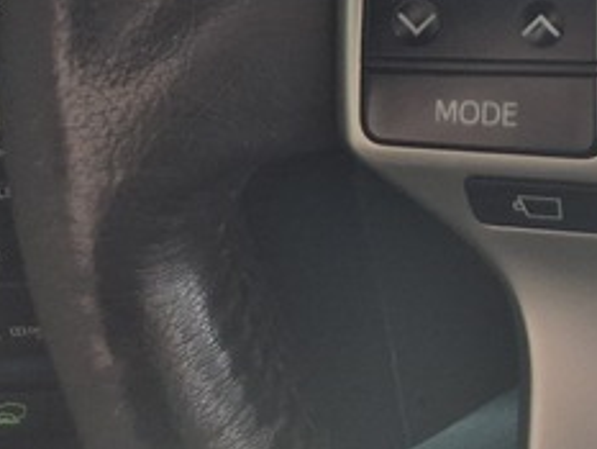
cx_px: 1079
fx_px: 1743
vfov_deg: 12.7
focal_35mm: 101
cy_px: -475
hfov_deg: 16.3
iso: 125
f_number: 1.8
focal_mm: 5.4
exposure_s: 1/180
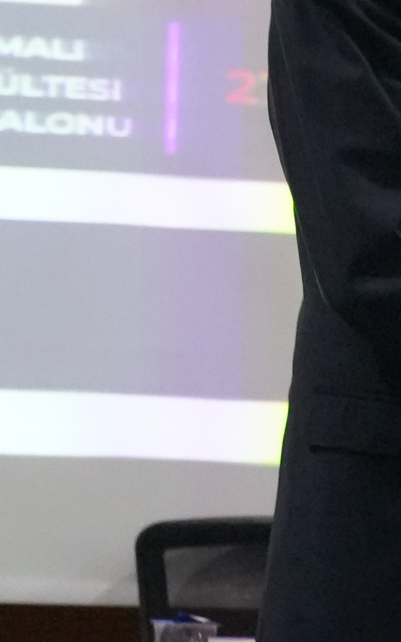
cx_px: 758
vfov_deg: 8.1
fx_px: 4528
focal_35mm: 259
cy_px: 398
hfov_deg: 5.0
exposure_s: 1/160
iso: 6400
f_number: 4
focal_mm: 40
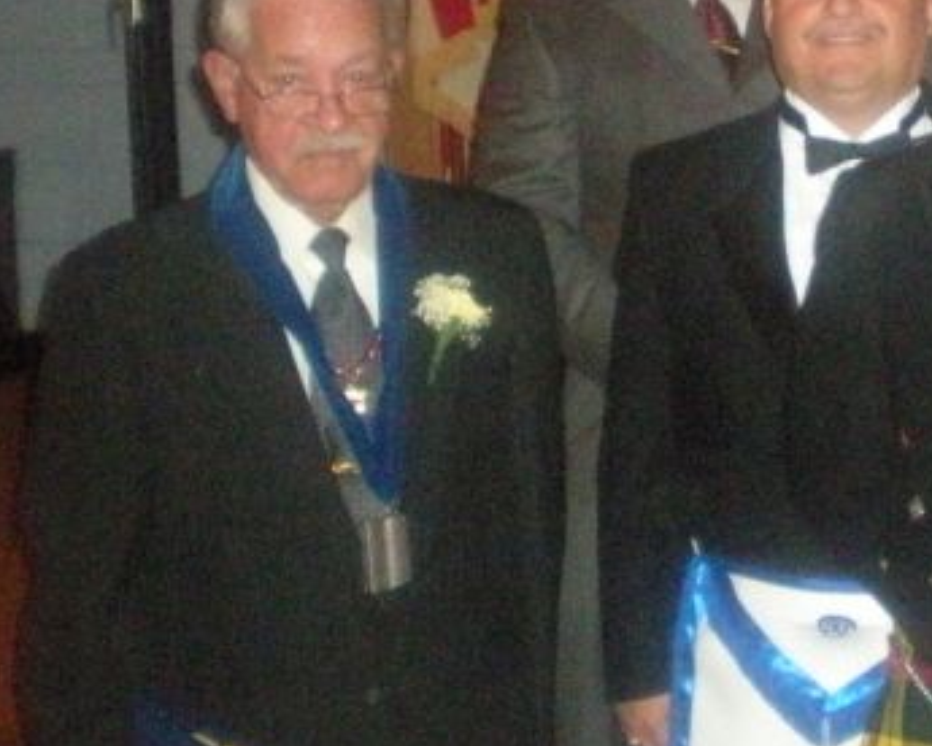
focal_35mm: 110
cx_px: 1097
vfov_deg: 14.0
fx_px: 3034
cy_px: 254
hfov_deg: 16.8
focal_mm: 6.3
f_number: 3.1
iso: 729
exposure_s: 1/60
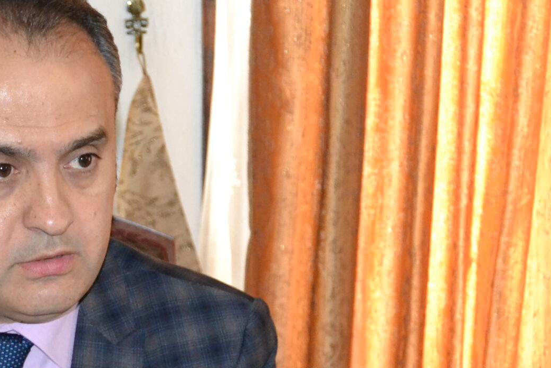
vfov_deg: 10.9
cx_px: 14
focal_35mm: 125
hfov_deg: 16.1
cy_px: 341
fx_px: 1913
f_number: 4.5
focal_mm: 34
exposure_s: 1/60
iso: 3200
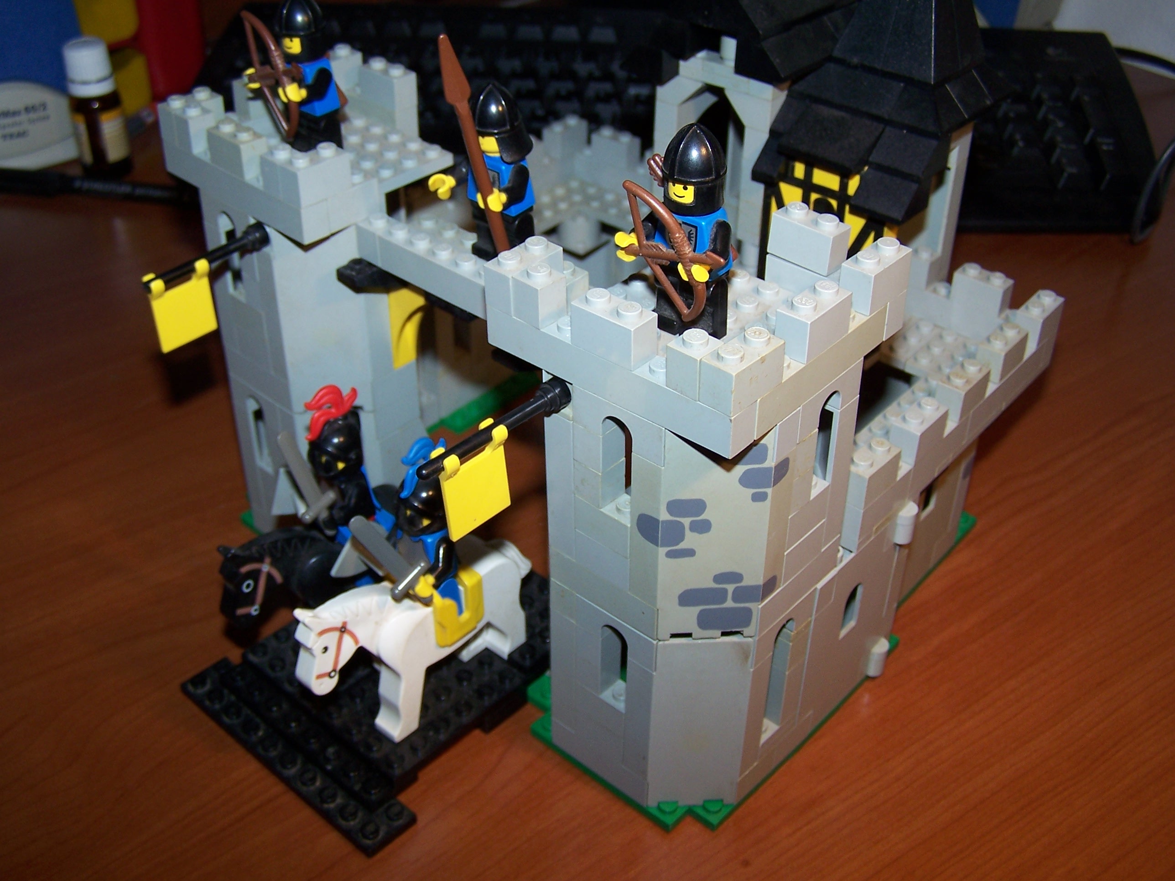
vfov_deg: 37.7
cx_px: 588
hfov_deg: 49.0
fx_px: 1290
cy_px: 440
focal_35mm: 38
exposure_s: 1/60
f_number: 2.8
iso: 80
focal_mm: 6.3
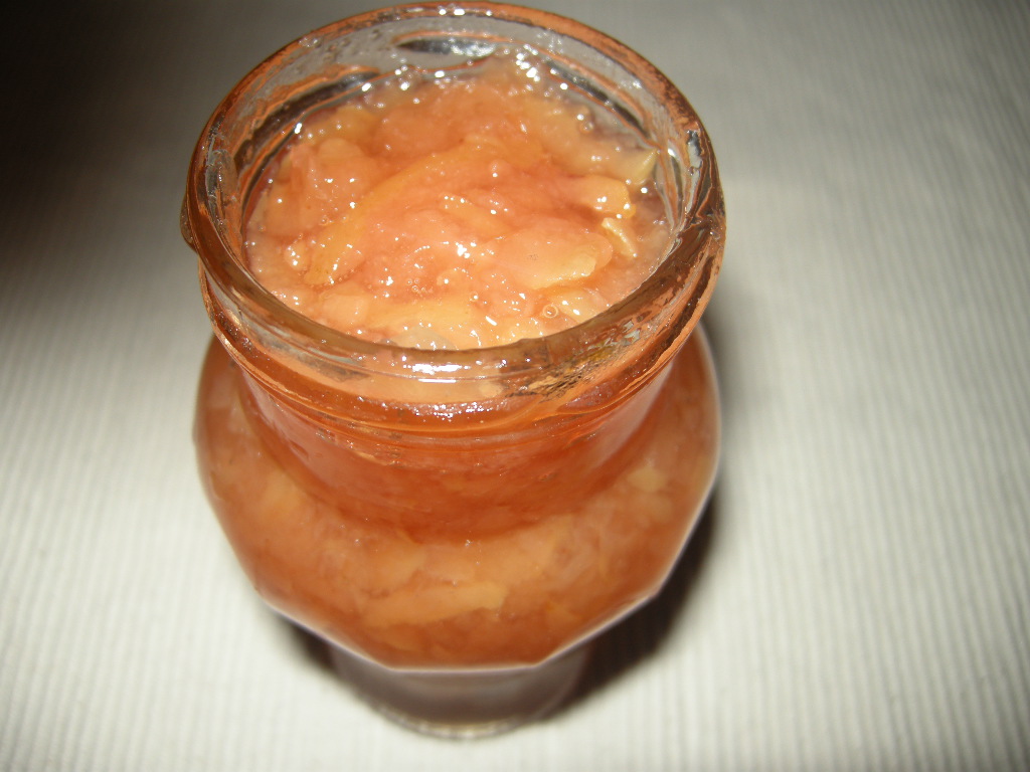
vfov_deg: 40.7
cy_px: 386
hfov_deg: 52.6
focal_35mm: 35
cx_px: 515
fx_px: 1041
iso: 64
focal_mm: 7.5
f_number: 2.7
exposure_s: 1/60
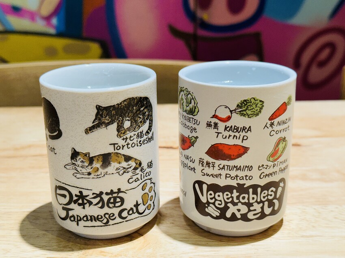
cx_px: 172
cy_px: 129
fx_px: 478
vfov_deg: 30.3
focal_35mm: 48
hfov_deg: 39.7
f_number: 1.78
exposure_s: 1/120
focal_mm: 6.86
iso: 125
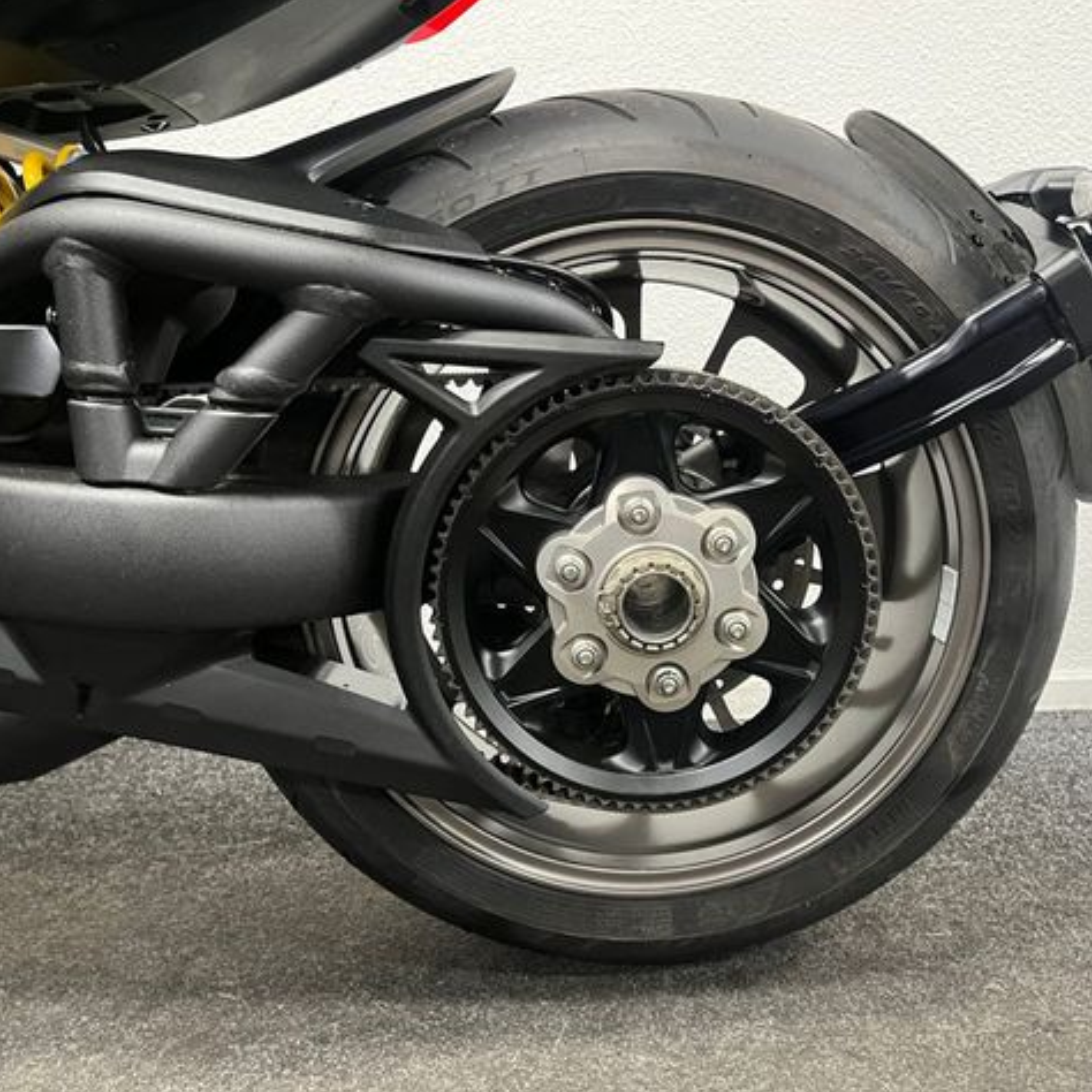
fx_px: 1106
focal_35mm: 31
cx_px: 620
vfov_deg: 52.5
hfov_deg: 52.4
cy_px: 541
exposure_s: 1/50
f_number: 1.6
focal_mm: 5.1
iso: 500
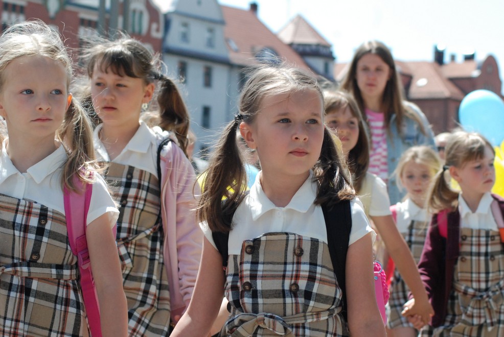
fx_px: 1472
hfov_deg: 19.4
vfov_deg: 13.1
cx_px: 252
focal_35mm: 105
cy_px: 168
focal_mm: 70
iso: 800
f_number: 8
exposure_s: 1/1000
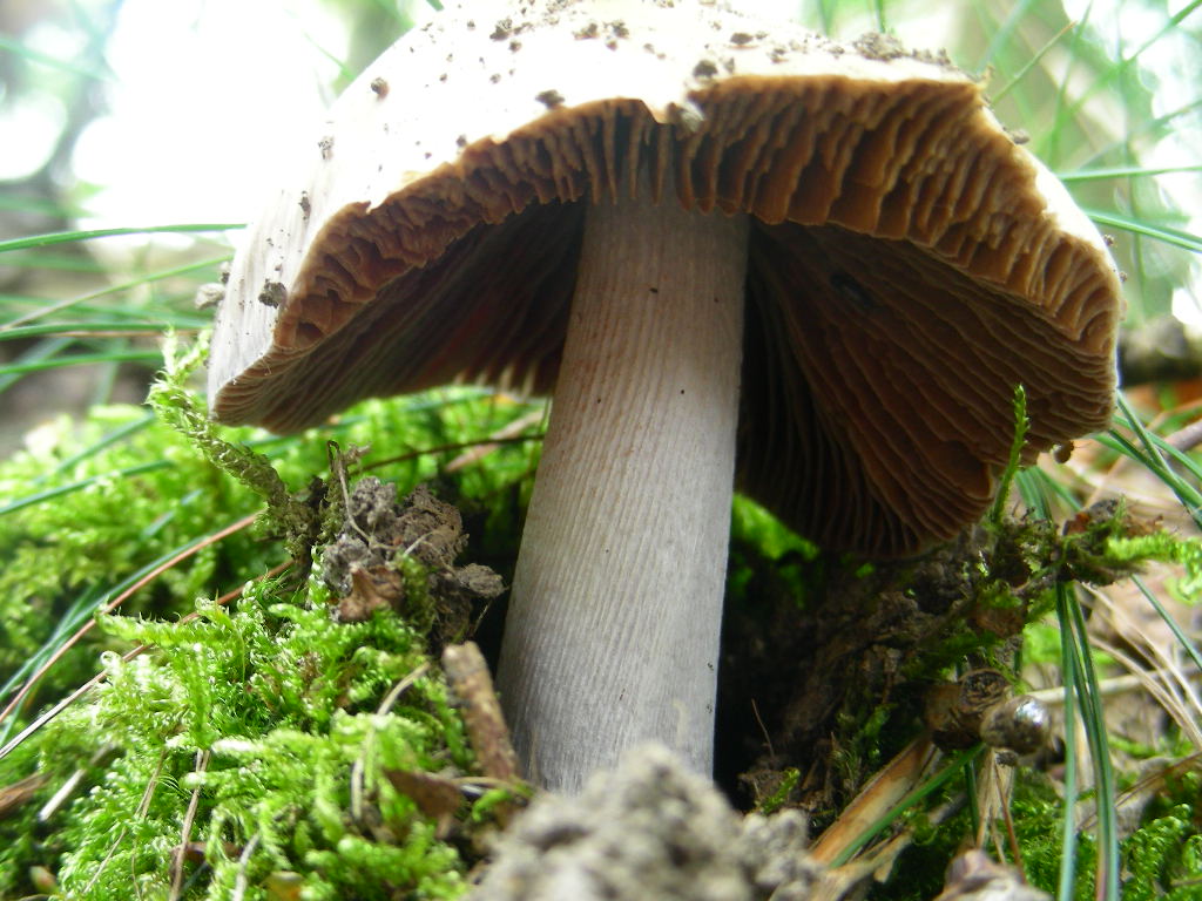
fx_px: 2188
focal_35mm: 63
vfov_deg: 23.3
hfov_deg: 30.7
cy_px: 450
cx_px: 601
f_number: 3.5
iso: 50
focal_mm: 10.5
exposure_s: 1/7.9
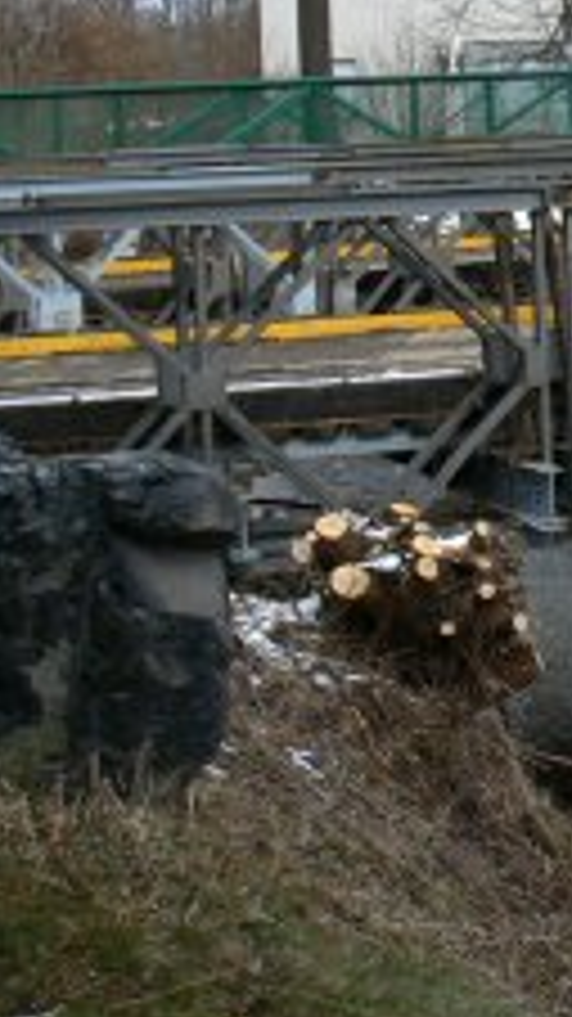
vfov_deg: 22.6
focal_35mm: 93
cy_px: 200
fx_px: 2510
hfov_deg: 12.1
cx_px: 982
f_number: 5.6
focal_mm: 7.4
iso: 80
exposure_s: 1/250
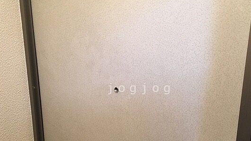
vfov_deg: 31.0
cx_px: 140
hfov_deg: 52.7
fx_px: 253
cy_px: 89
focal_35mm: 38
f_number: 2.2
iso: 160
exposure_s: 1/33
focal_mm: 4.15
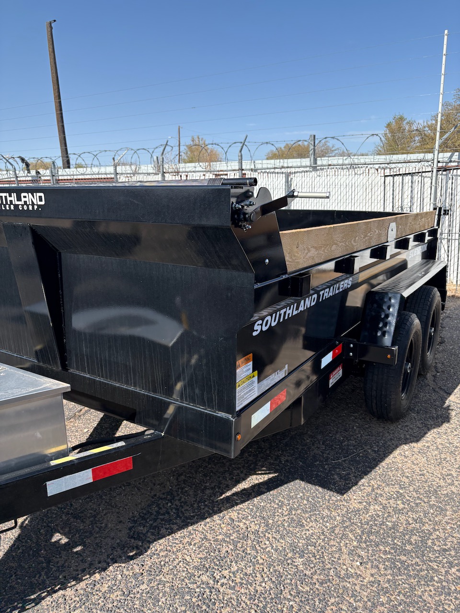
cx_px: 230
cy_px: 306
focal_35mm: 26
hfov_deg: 53.1
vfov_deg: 67.3
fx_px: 461
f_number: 1.6
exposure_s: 1/2451
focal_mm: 5.96
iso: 50
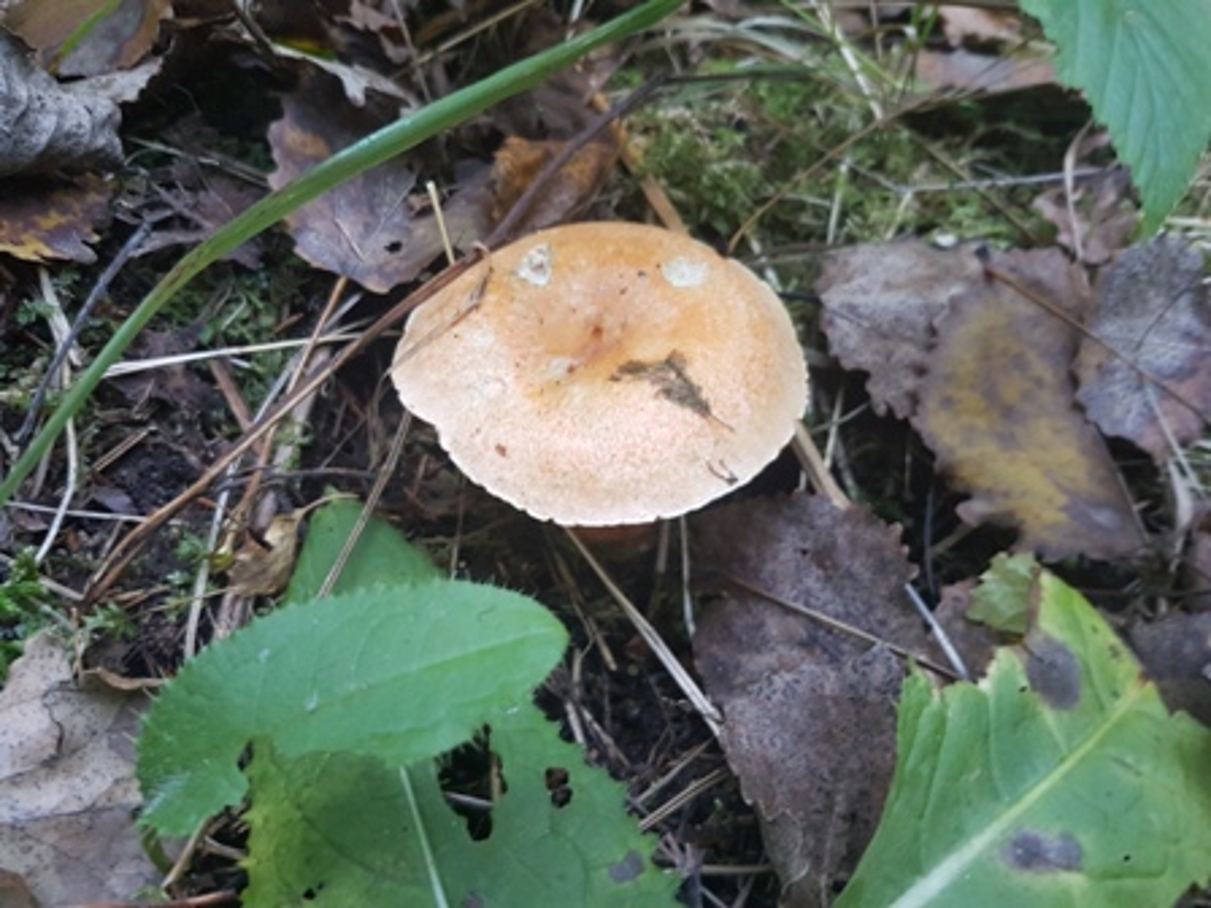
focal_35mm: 26
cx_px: 606
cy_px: 454
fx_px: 910
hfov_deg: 67.3
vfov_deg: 53.1
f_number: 1.7
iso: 200
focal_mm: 4.2
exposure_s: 1/50
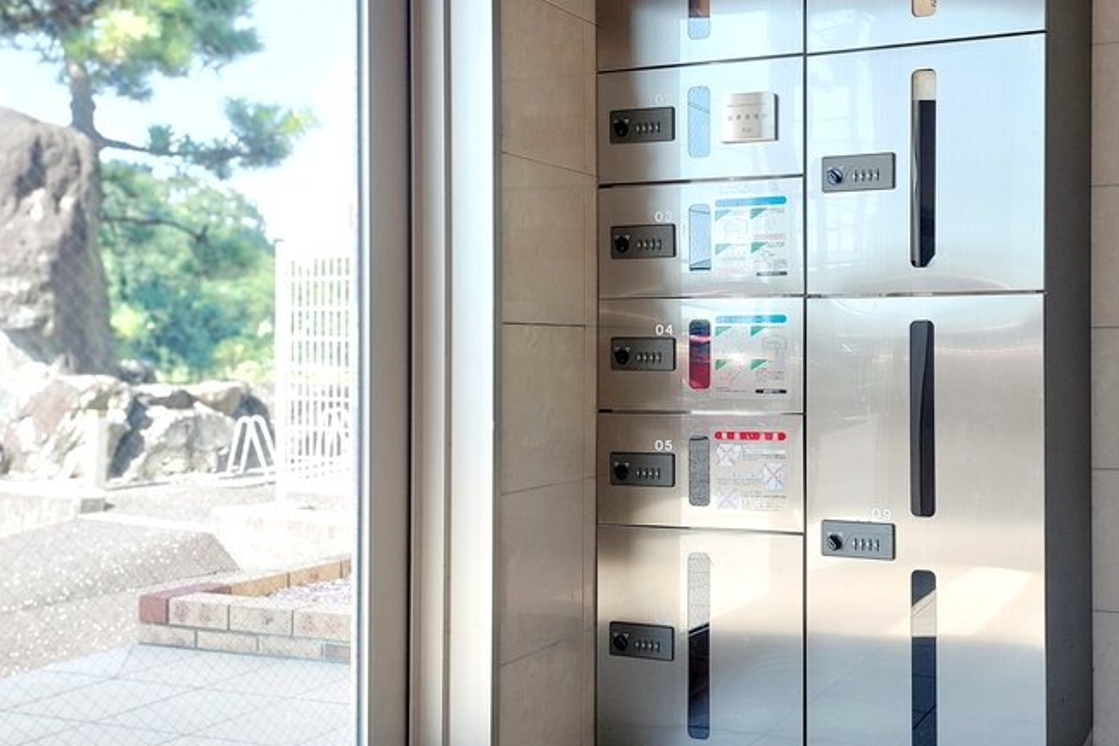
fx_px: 1150
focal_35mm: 37
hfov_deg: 50.2
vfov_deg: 35.9
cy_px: 344
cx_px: 810
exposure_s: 1/120
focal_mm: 5.23
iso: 50
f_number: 1.8
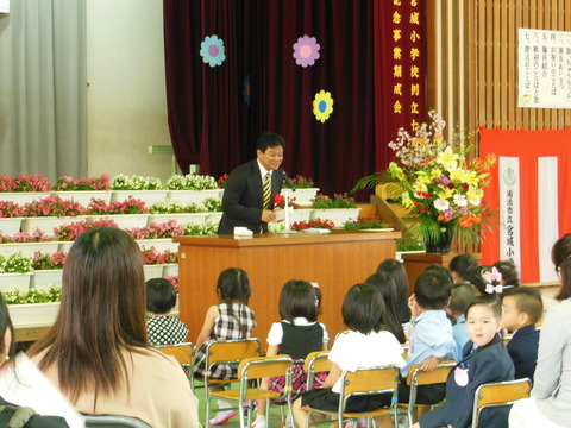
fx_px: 1765
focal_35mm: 107
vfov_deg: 13.8
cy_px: 214
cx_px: 286
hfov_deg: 18.4
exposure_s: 1/8
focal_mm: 19.1
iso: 400
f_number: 5.7
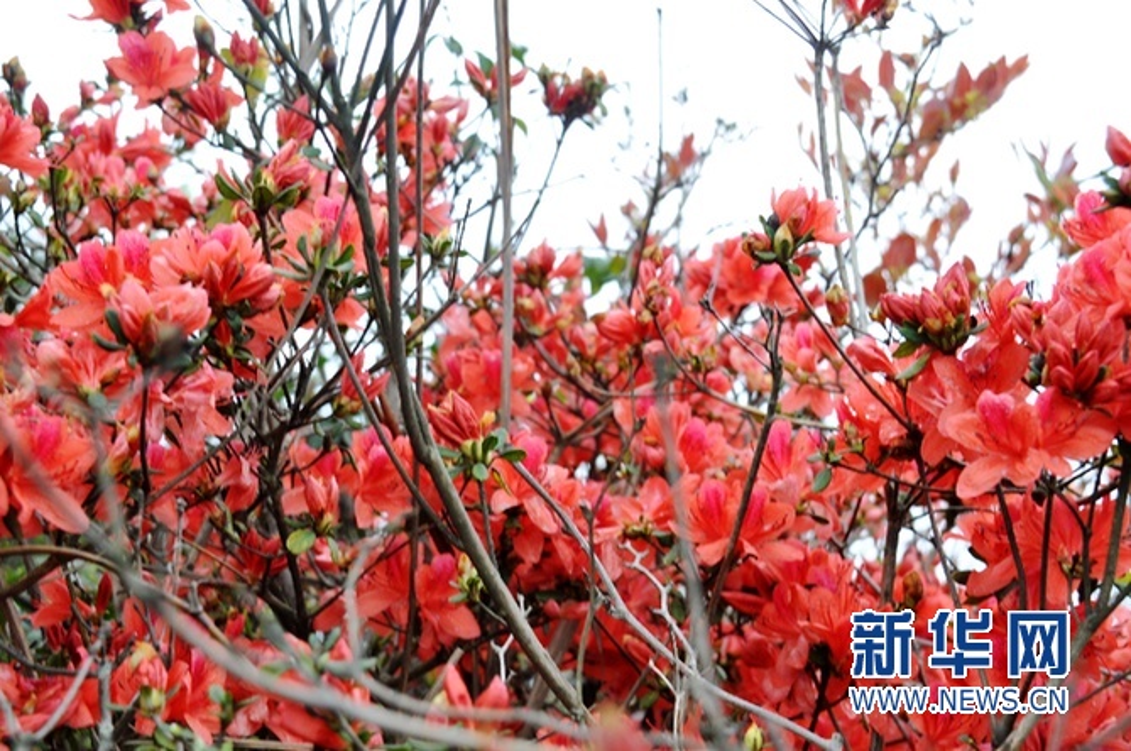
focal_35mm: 66
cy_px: 376
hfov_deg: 30.6
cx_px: 566
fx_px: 2070
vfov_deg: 20.5
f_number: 9
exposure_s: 1/40
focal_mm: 44
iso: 200
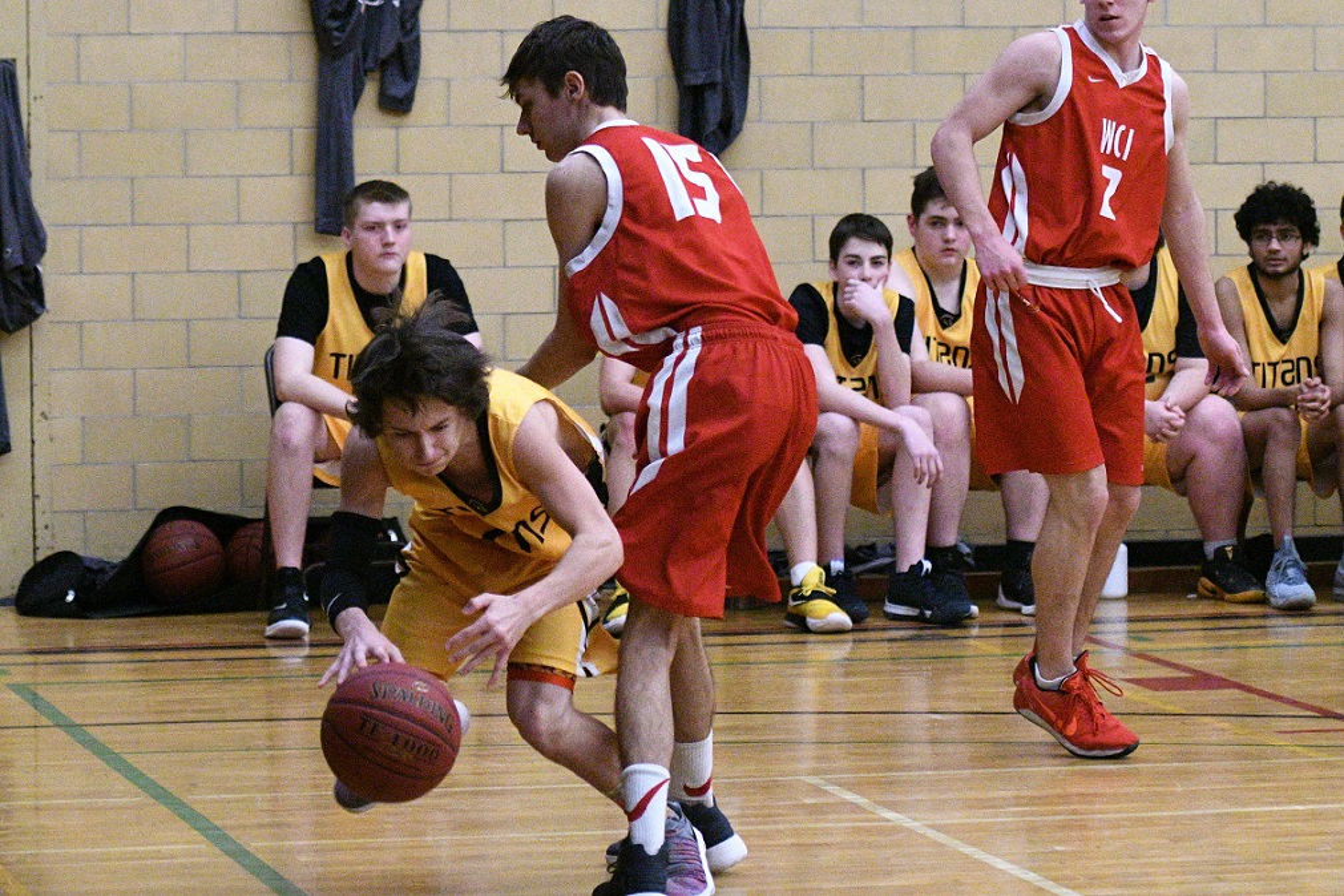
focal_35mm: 105
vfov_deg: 13.0
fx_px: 3920
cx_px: 672
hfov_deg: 19.5
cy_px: 448
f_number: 2.8
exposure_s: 1/1000
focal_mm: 70
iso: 11400
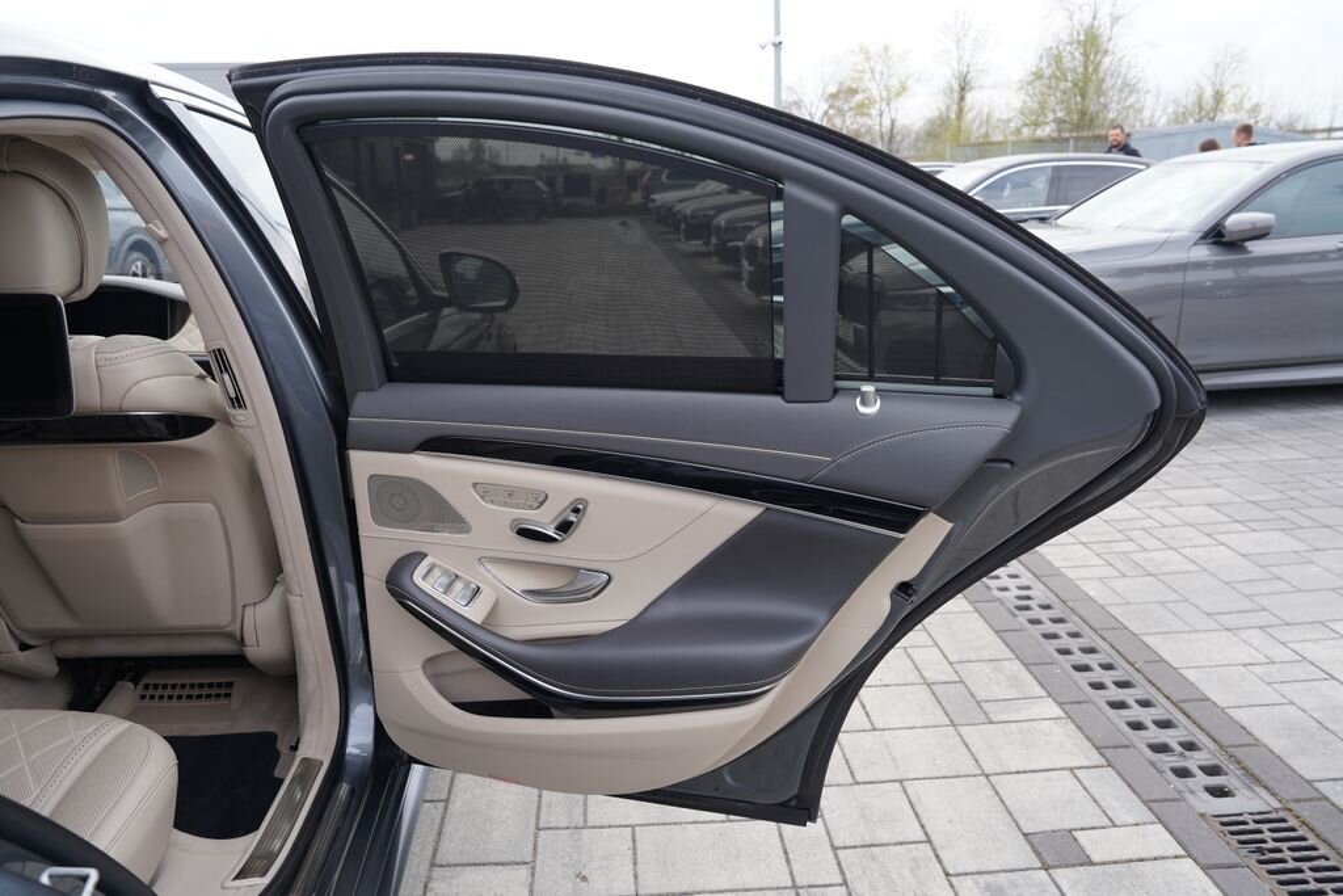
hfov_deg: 73.7
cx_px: 672
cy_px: 448
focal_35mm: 24
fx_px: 895
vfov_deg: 53.1
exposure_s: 1/125
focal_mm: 24
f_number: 5.6
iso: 100
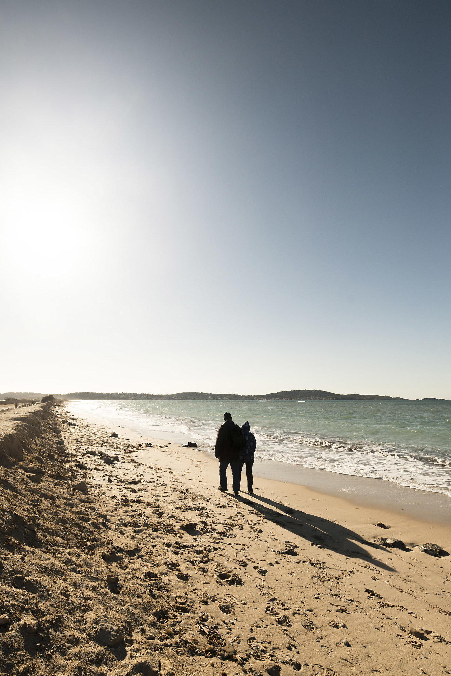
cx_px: 208
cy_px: 403
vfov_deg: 92.1
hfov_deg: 70.4
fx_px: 319
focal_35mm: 17
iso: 200
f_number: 8
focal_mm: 14
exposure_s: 1/4000
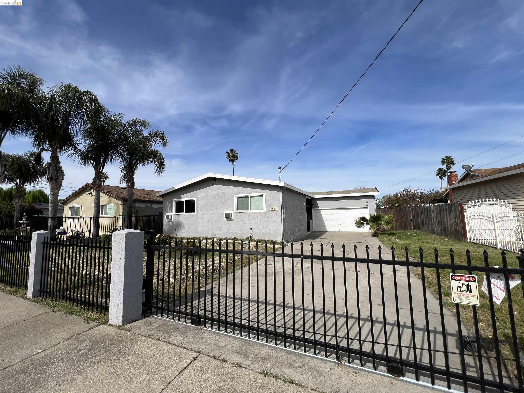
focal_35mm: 13
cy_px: 196
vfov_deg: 89.9
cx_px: 262
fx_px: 197
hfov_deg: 106.2
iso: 32
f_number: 1.8
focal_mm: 1.57
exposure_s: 1/2874
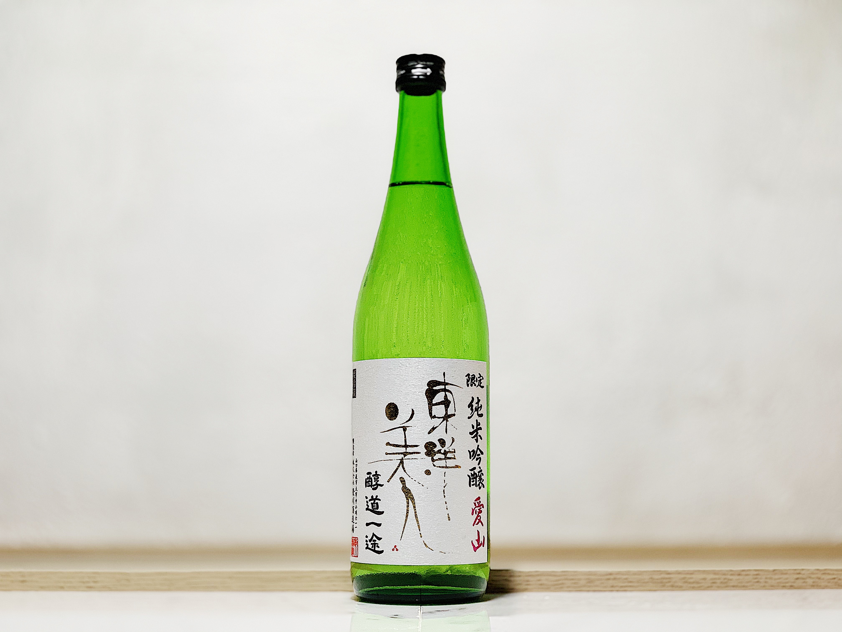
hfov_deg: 36.8
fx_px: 1265
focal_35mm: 52
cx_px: 421
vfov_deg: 28.0
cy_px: 316
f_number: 2.4
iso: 80
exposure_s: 1/96
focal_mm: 6
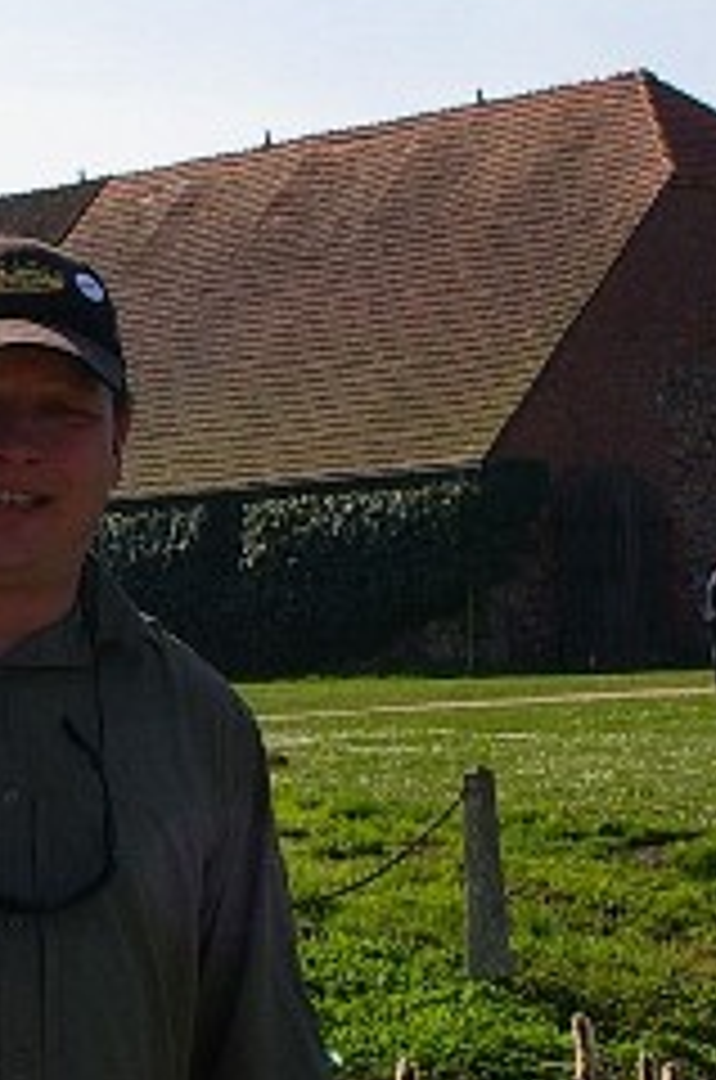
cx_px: 50
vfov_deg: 16.0
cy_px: 729
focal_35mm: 128
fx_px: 3835
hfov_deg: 10.6
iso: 200
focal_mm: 20
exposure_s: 1/180
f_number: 11
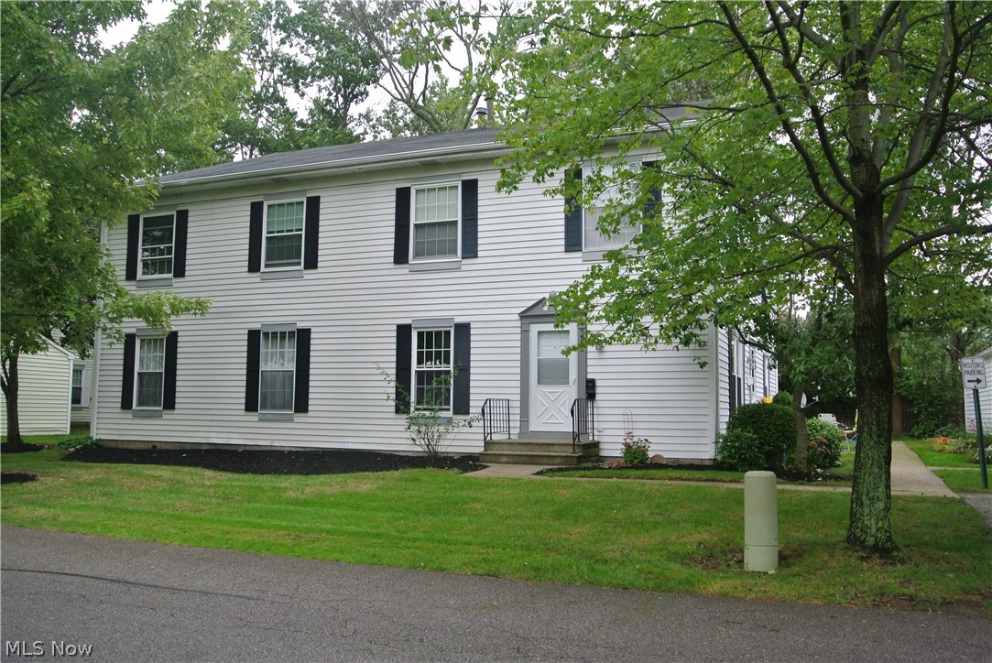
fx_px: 827
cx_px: 496
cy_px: 332
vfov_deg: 43.7
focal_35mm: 30
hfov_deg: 61.9
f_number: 3.5
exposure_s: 1/60
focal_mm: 11.4
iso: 100
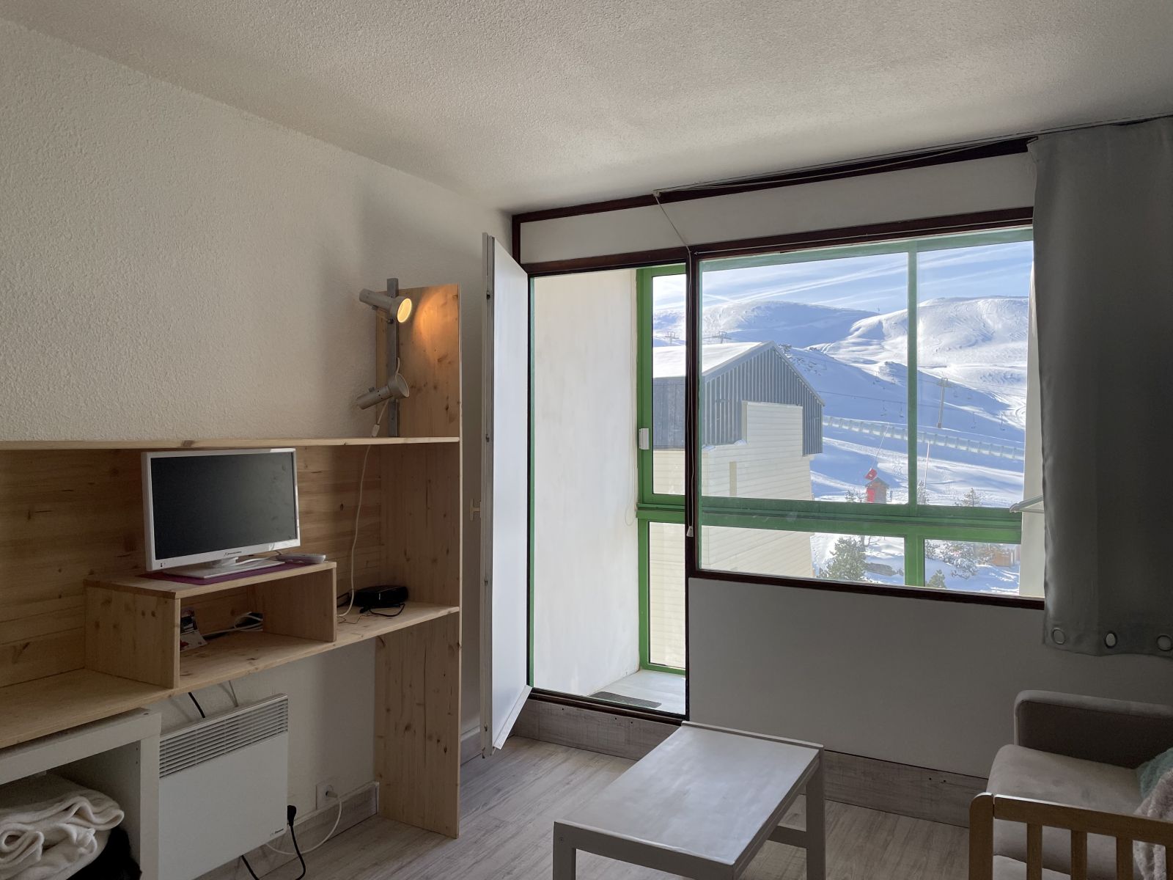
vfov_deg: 53.1
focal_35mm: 26
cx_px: 586
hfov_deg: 67.3
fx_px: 881
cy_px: 440
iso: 32
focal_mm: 4.2
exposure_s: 1/678
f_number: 1.6
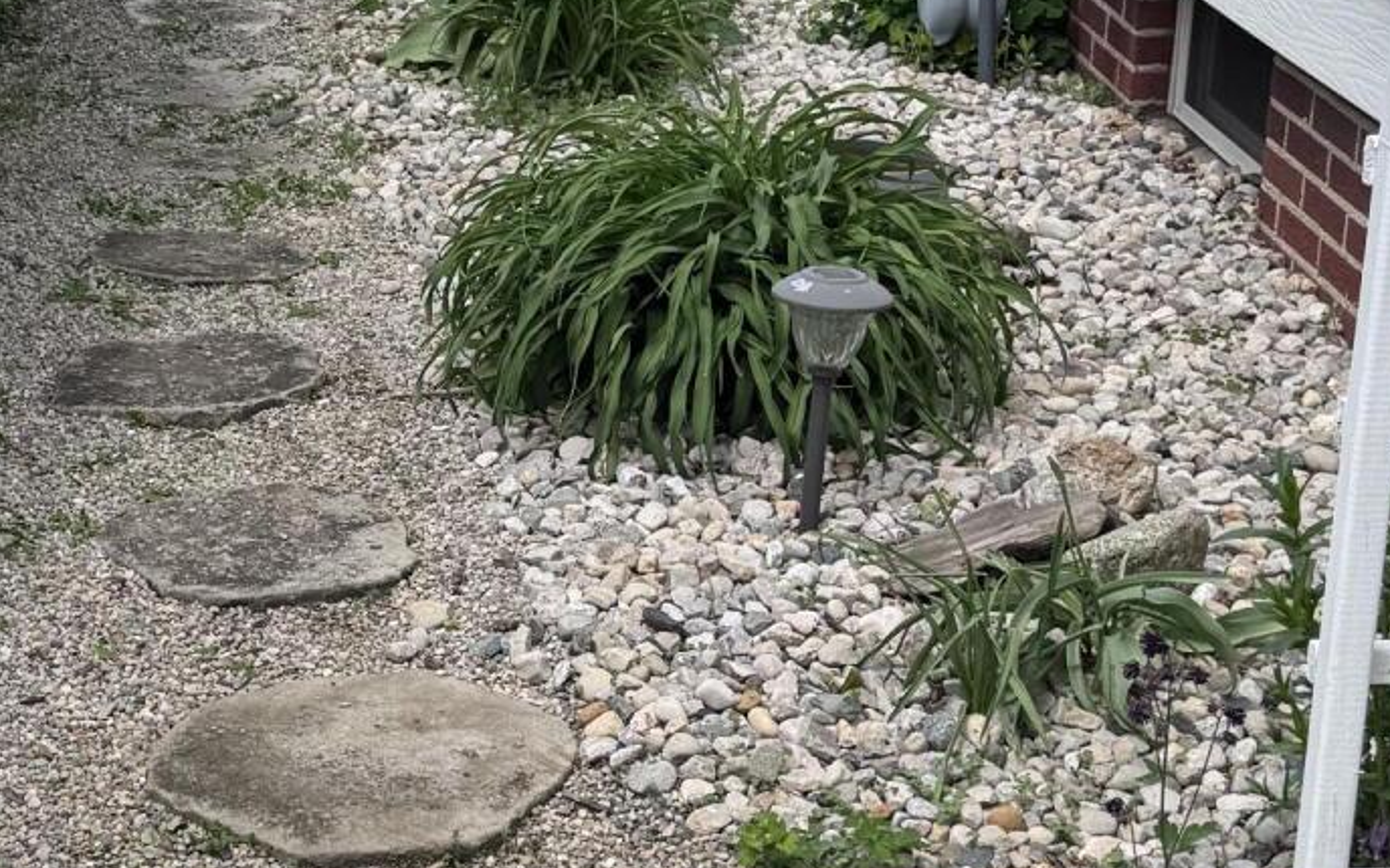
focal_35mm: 74
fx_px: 2803
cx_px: 380
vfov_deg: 17.6
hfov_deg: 27.5
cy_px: 357
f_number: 1.78
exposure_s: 1/4950
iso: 80
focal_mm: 6.76
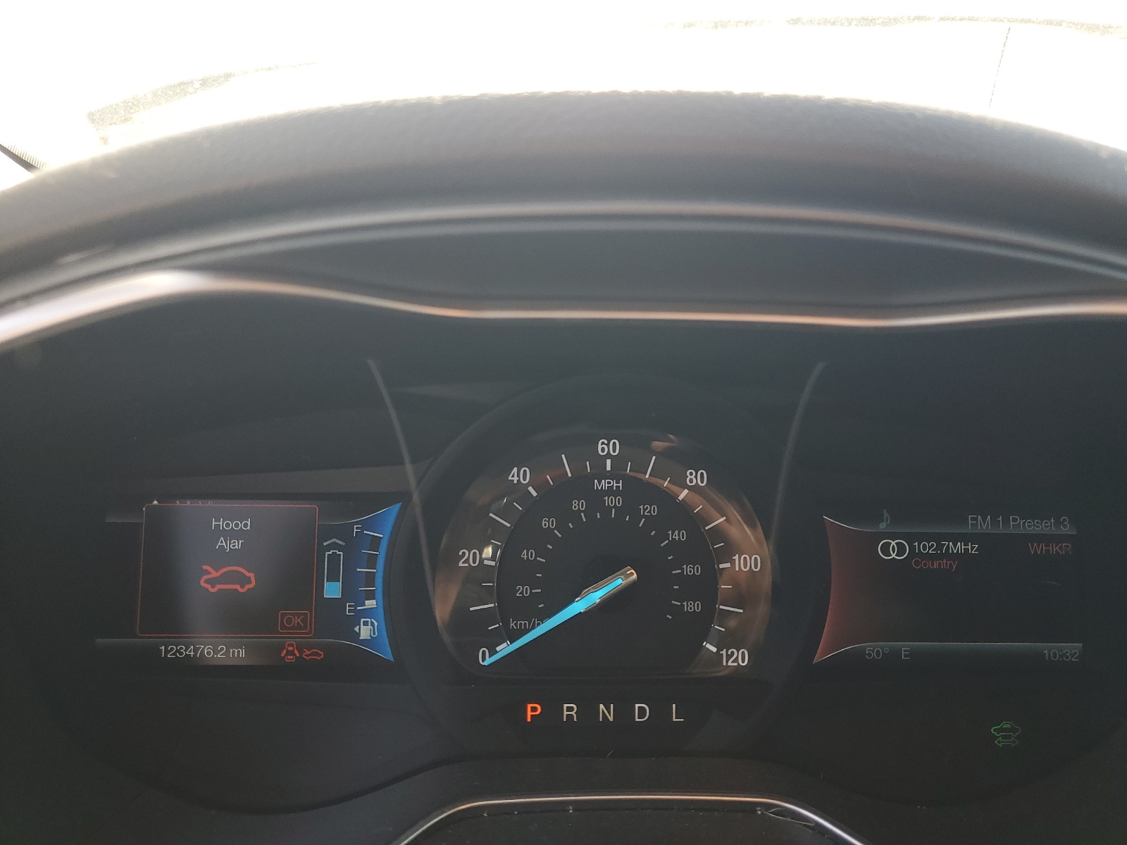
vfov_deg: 53.1
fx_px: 846
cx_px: 564
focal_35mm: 26
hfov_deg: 67.3
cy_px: 422
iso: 50
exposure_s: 1/238
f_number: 1.5
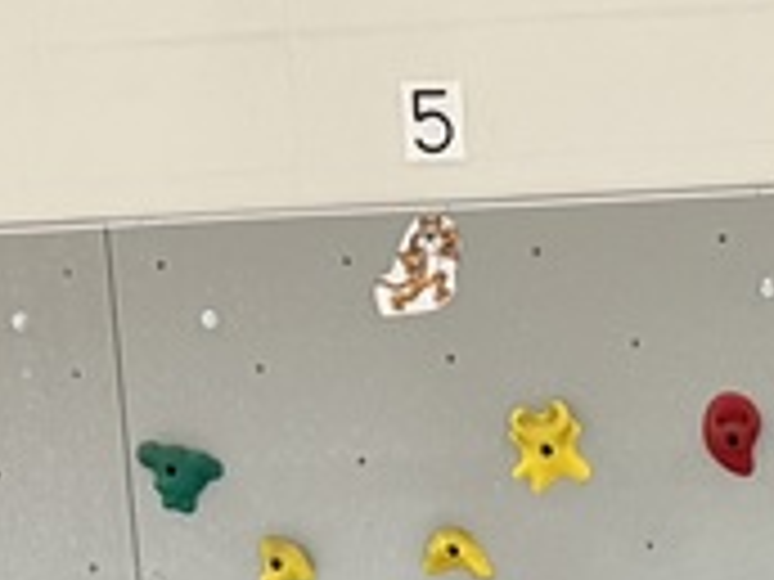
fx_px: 3197
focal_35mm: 143
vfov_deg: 9.0
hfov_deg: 13.3
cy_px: 1529
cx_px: 1035
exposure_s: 1/60
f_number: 1.78
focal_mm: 6.76
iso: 320
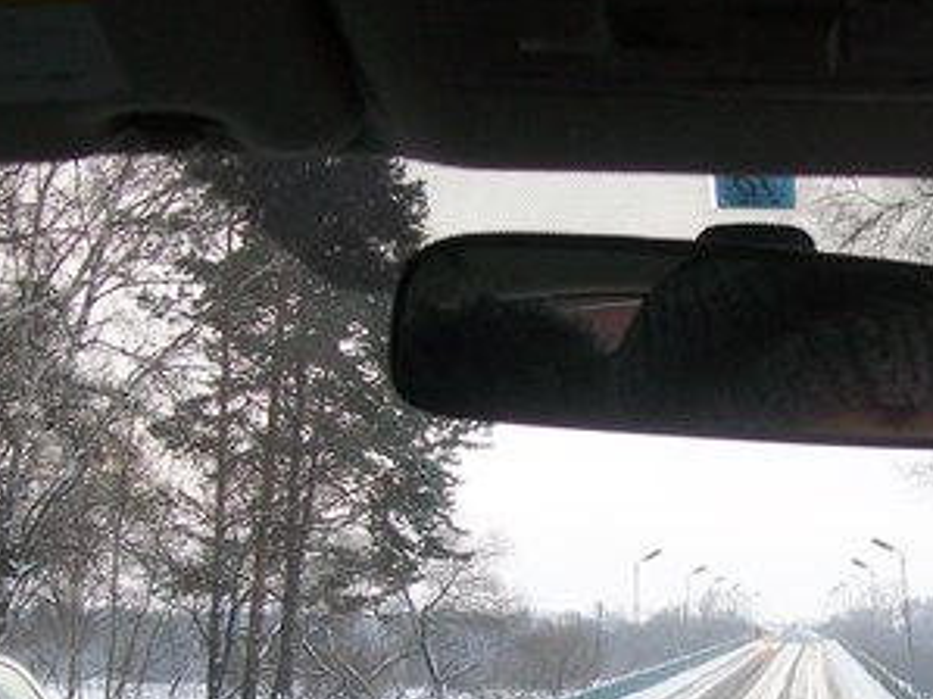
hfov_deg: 25.2
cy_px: 612
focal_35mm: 77
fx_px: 2075
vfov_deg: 18.8
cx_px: 615
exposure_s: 1/400
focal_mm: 6
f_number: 2.7
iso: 64
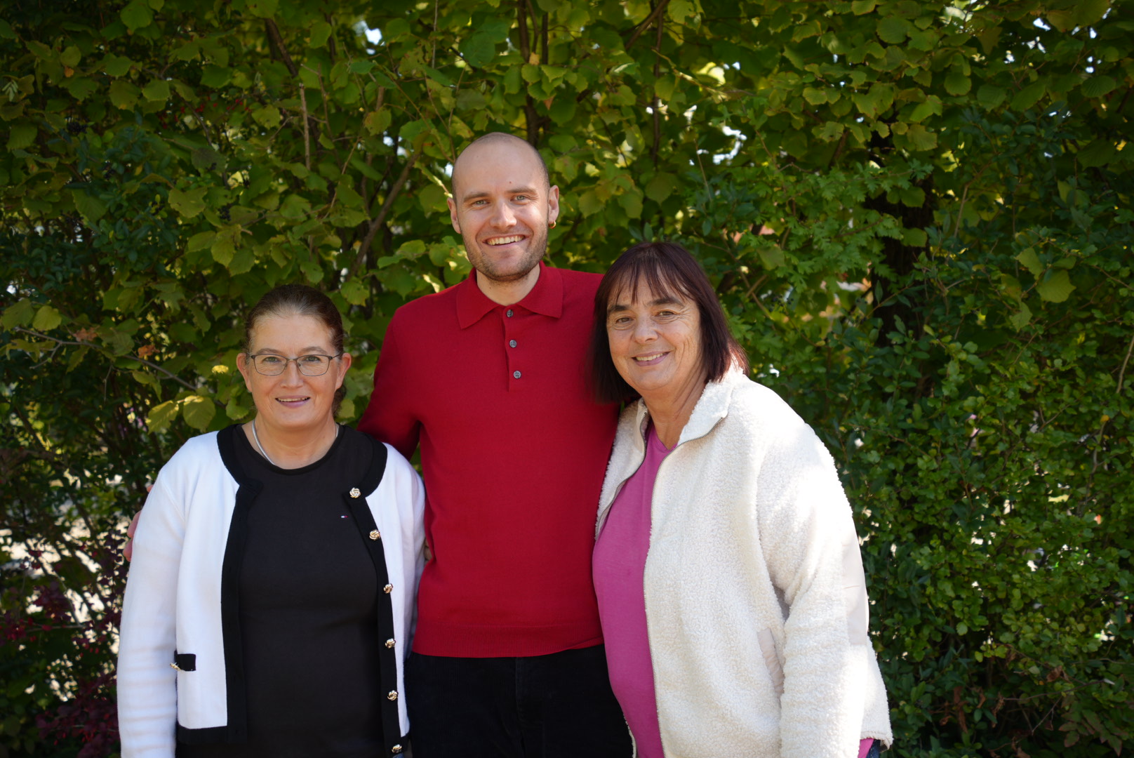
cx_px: 567
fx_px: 1860
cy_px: 379
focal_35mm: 59
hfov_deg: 33.9
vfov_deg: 23.0
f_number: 4
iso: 100
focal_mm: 59
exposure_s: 1/160
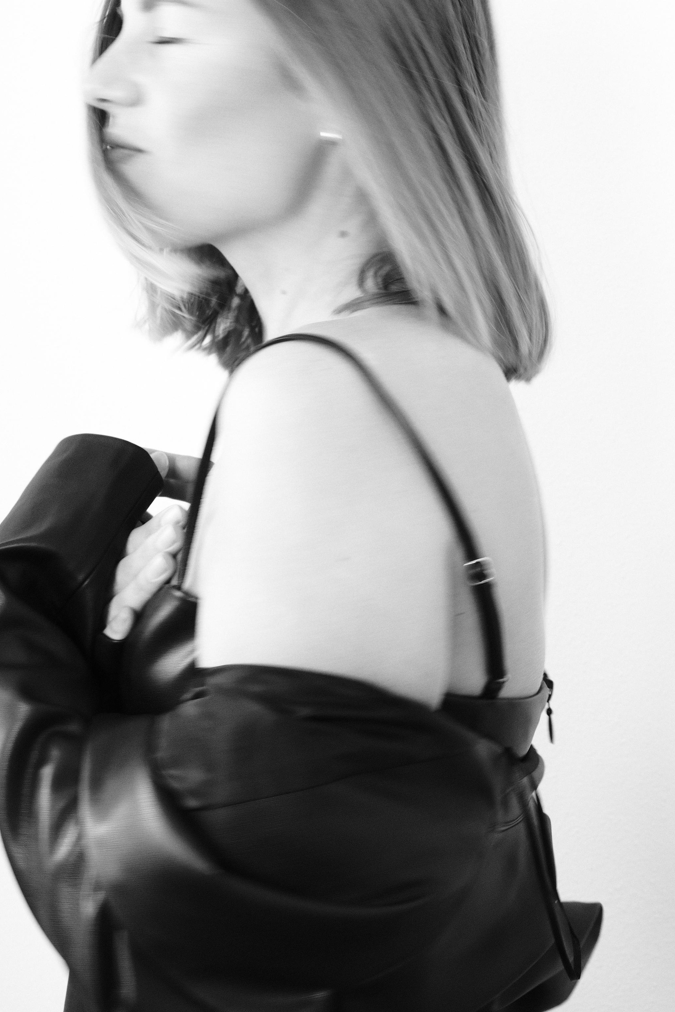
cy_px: 353
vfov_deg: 37.8
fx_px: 1462
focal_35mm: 52
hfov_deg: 25.9
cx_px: 267
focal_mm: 26
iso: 2000
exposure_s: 1/60
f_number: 5.6
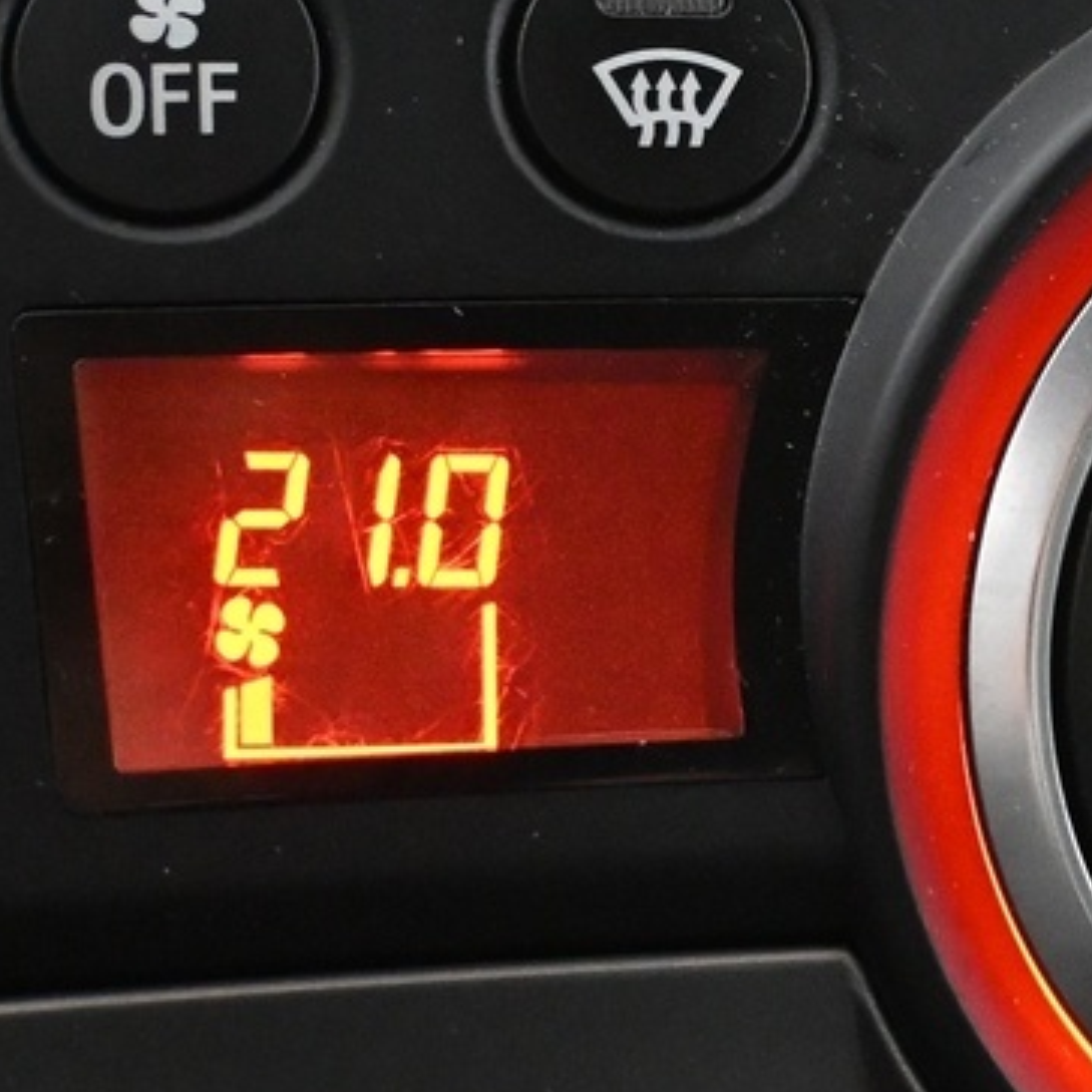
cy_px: 439
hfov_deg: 13.1
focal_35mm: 131
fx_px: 4672
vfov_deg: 13.3
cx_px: 1152
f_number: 4.2
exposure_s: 1/40
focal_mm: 23
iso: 5000
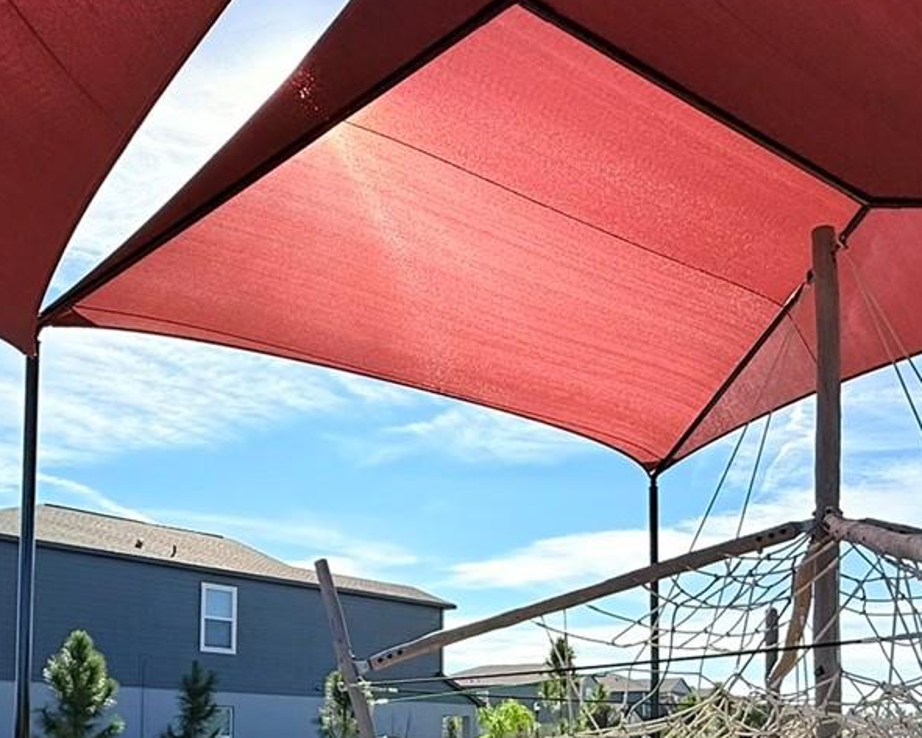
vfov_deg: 37.0
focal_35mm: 37
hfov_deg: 48.9
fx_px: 1010
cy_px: 693
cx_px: 392
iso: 50
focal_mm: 2.22
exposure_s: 1/3289
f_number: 2.2
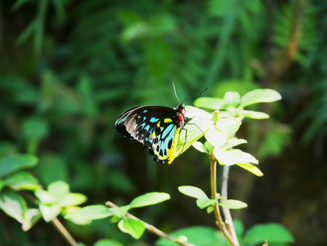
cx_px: 164
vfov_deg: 5.0
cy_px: 123
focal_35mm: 300
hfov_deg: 6.6
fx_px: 2835
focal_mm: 150
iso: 640
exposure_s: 1/320
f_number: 5.6
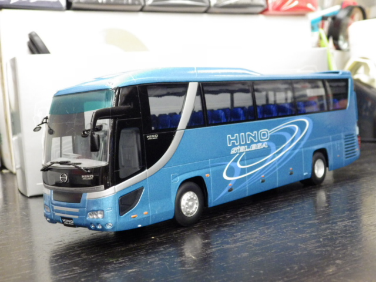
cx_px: 188
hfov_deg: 38.2
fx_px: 543
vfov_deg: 29.1
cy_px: 141
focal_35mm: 50
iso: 1000
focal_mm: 9
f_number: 3.8
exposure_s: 1/25
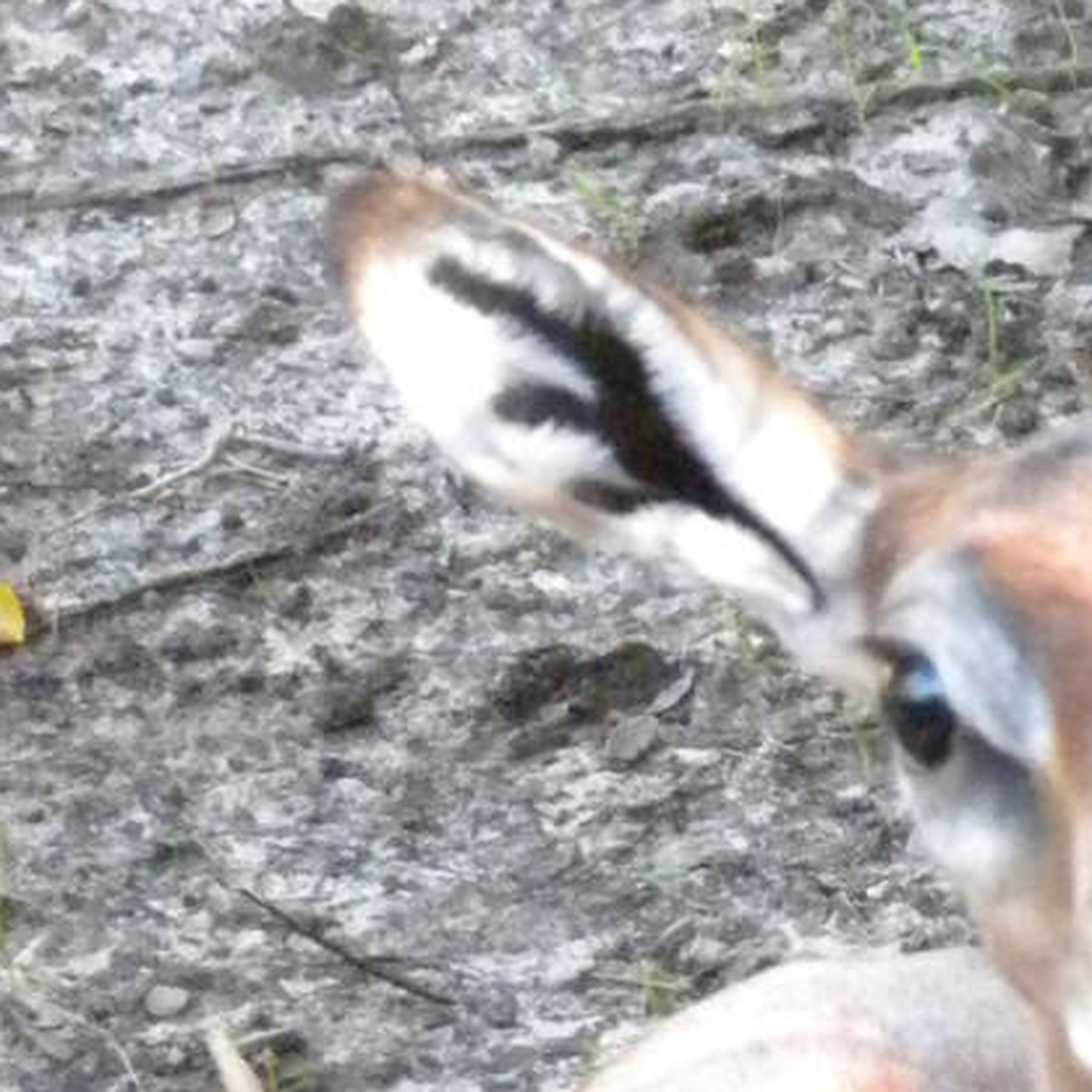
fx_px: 14383
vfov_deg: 4.3
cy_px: 1910
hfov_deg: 4.3
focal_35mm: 403
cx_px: 1306
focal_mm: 21
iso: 800
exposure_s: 1/98.7
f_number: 5.1
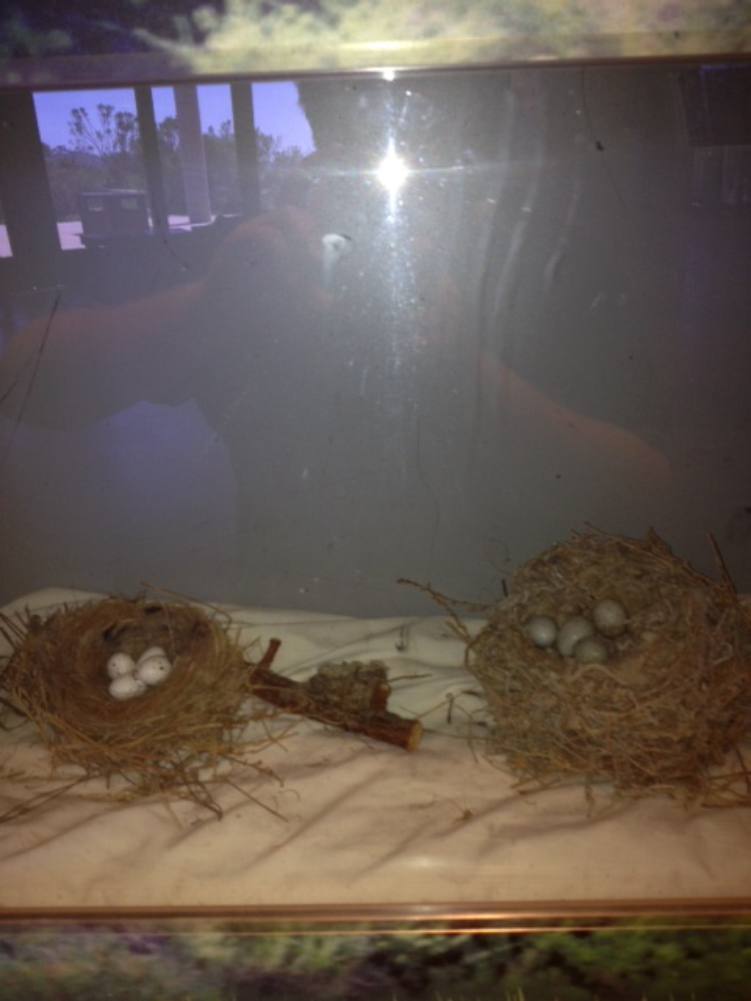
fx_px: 1012
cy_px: 500
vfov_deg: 52.6
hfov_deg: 40.7
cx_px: 376
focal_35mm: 35
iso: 64
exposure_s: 1/20
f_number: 2.4
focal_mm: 4.28
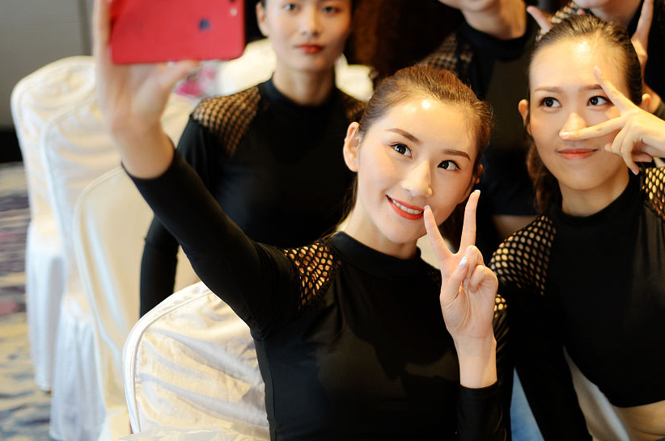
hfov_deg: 27.5
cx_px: 458
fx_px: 1347
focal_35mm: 73
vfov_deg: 18.6
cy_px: 151
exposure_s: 1/60
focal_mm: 50
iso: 320
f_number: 1.8
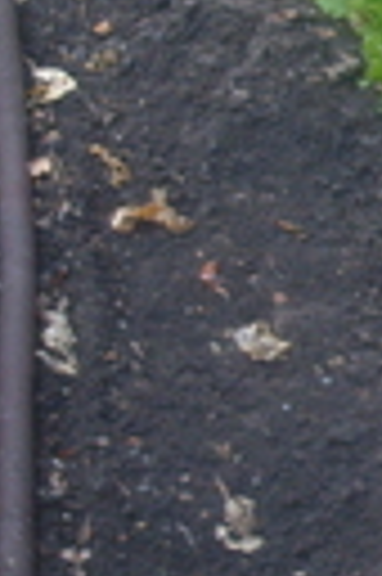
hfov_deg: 5.9
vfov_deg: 9.2
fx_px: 3559
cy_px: 171
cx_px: 989
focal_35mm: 223
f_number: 3.6
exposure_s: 1/60
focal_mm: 10.3
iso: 80
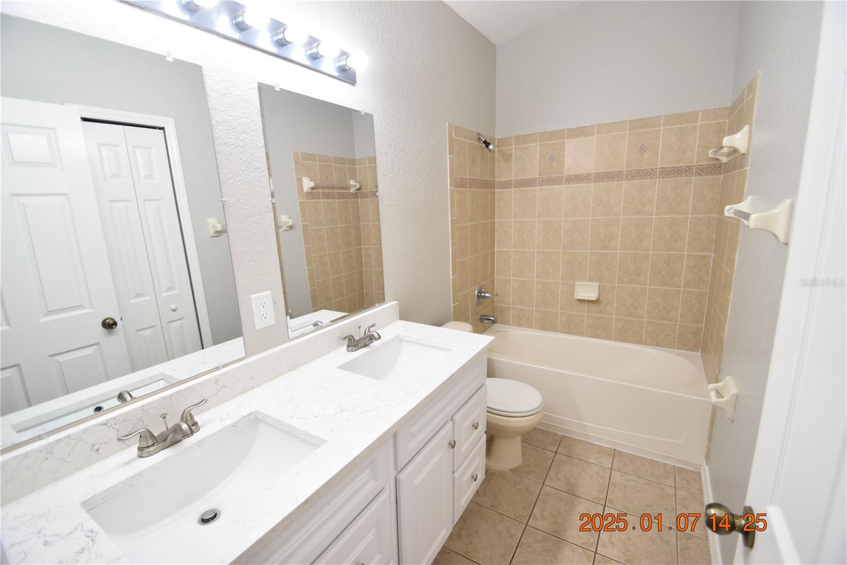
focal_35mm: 15
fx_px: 353
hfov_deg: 100.4
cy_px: 282
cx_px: 424
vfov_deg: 77.3
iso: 400
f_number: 4.5
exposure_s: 1/80
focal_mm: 10
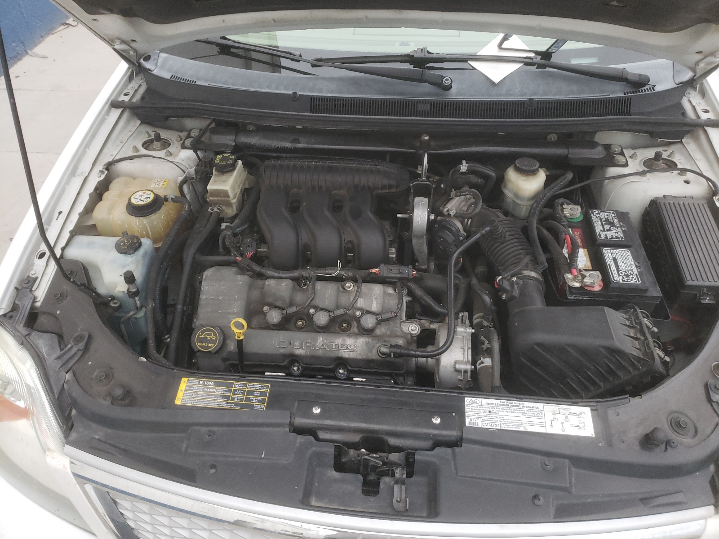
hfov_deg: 67.3
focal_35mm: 26
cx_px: 360
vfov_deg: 53.1
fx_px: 540
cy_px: 270
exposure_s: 1/60.2
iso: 126
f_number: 1.5
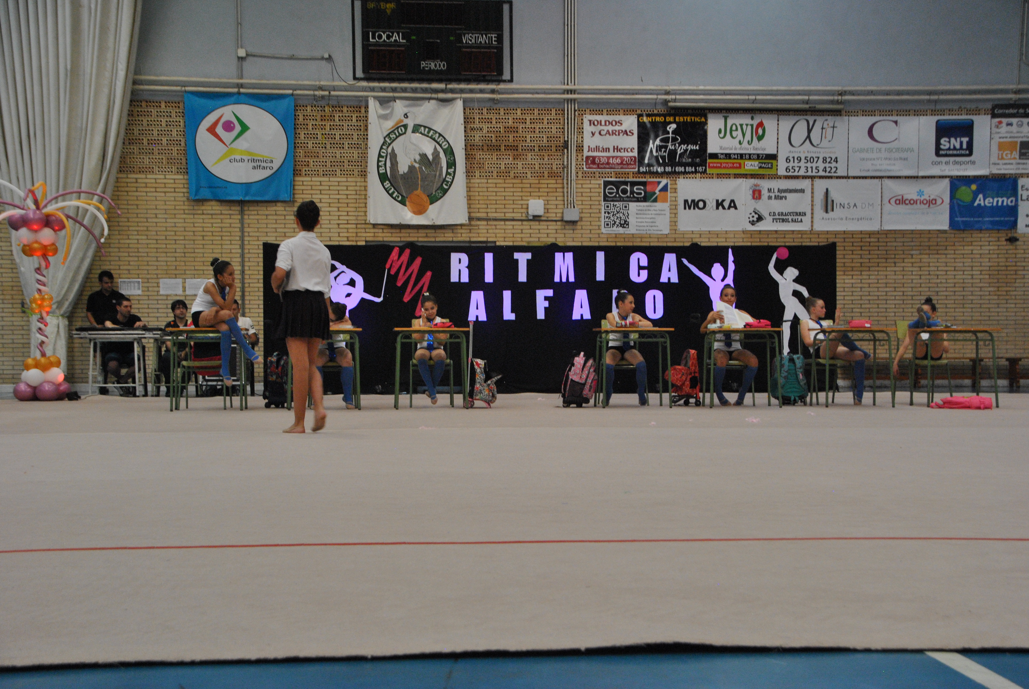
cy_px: 344
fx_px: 1459
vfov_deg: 26.6
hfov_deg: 38.8
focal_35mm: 51
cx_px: 514
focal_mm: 34
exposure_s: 1/160
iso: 800
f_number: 6.3
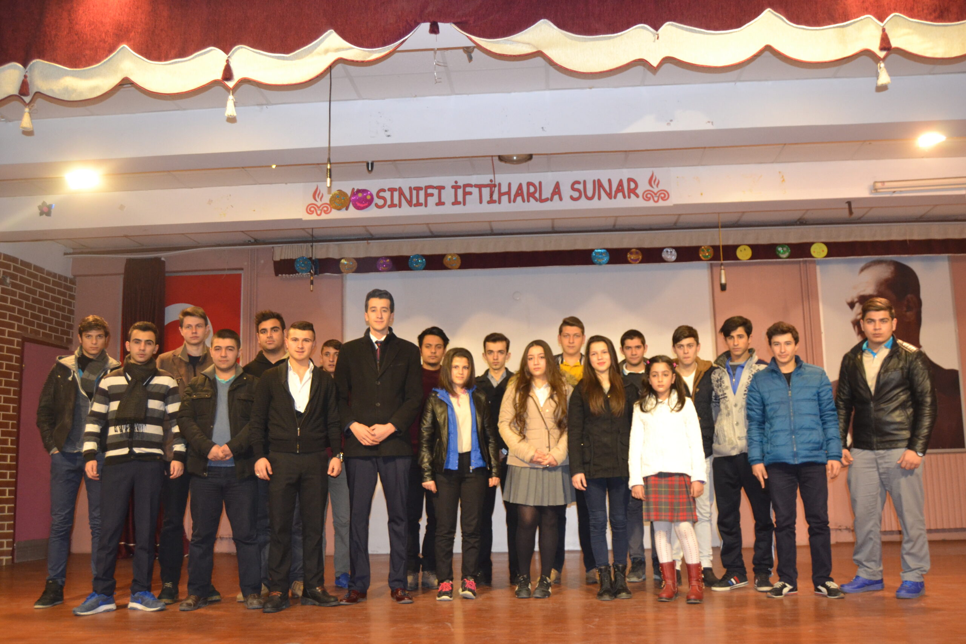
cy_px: 322
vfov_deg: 38.4
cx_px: 483
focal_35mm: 34
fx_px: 926
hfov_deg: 55.1
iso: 1600
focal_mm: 23
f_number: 3.8
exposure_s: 1/60
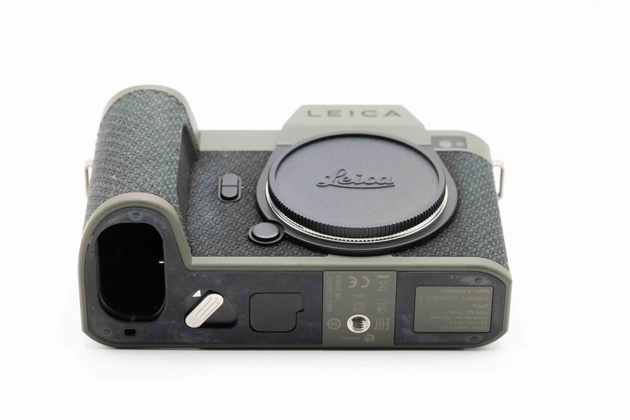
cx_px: 315
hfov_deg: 22.6
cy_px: 210
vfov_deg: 15.2
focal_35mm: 90
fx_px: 1575
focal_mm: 90
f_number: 10
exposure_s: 1/320
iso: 3200
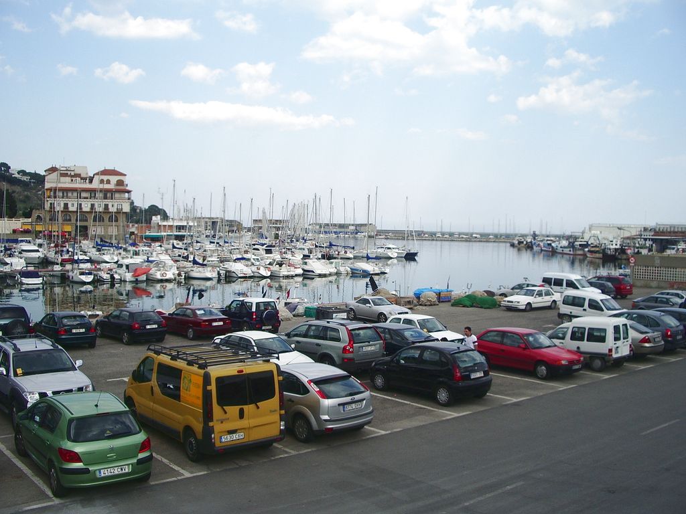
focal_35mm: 35
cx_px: 343
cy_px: 257
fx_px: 694
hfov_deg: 52.6
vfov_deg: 40.7
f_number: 4.3
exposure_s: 1/320
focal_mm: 5.8
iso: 50
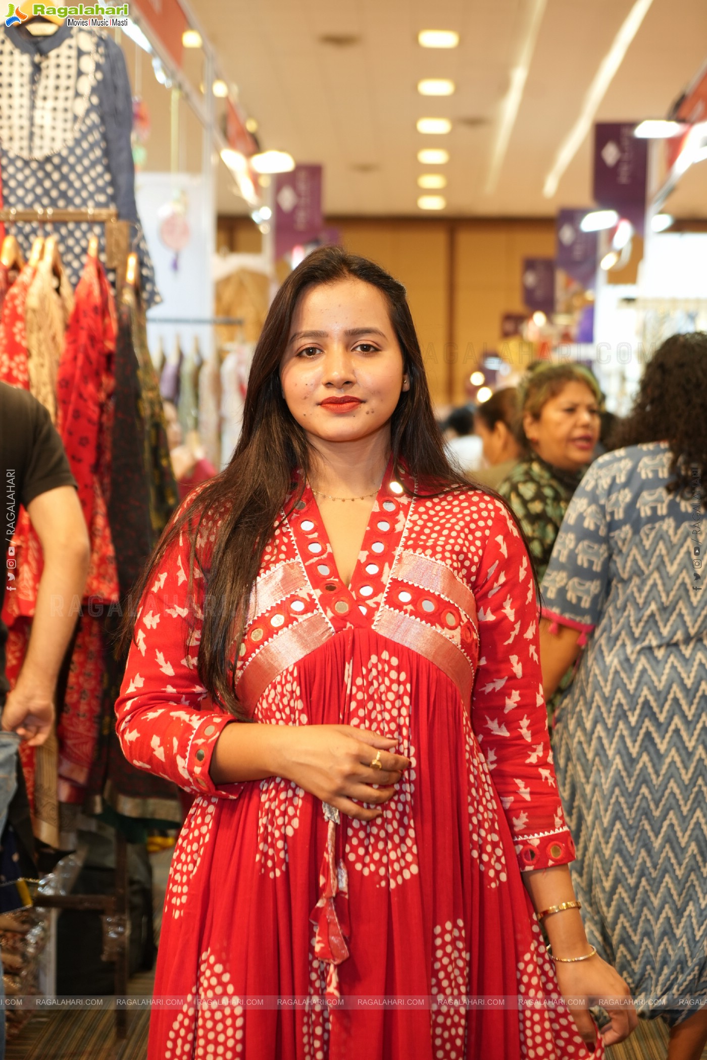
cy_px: 530
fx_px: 1708
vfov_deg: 34.5
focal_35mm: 58
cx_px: 354
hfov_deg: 23.4
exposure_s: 1/125
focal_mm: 58
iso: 800
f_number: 4
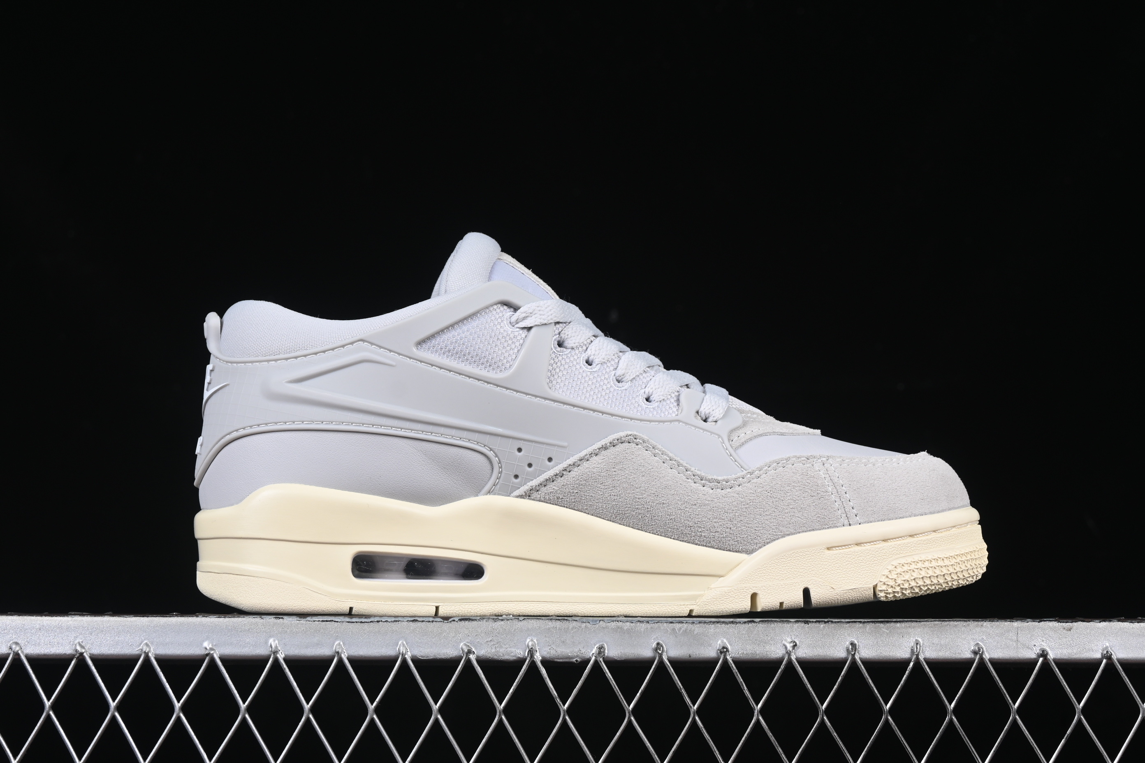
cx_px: 572
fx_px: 2385
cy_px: 382
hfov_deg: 27.0
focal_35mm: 75
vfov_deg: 18.2
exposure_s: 1/80
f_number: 8
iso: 160
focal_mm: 50
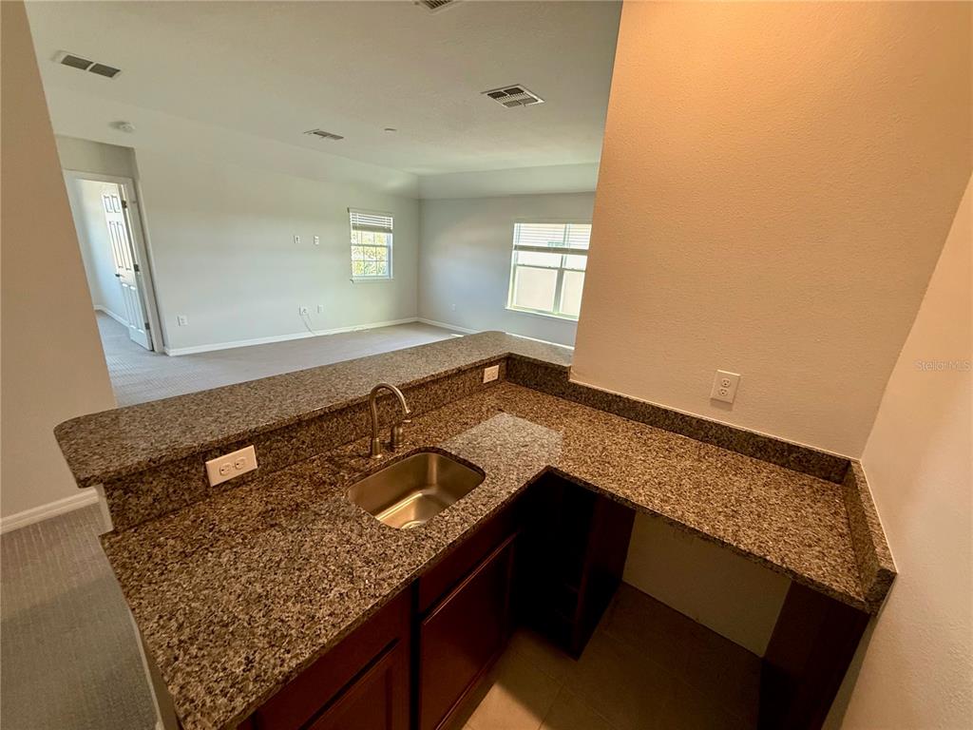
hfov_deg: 102.1
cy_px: 365
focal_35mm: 14
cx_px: 486
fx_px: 394
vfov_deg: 85.7
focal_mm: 2.22
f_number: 2.2
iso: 400
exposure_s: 1/120
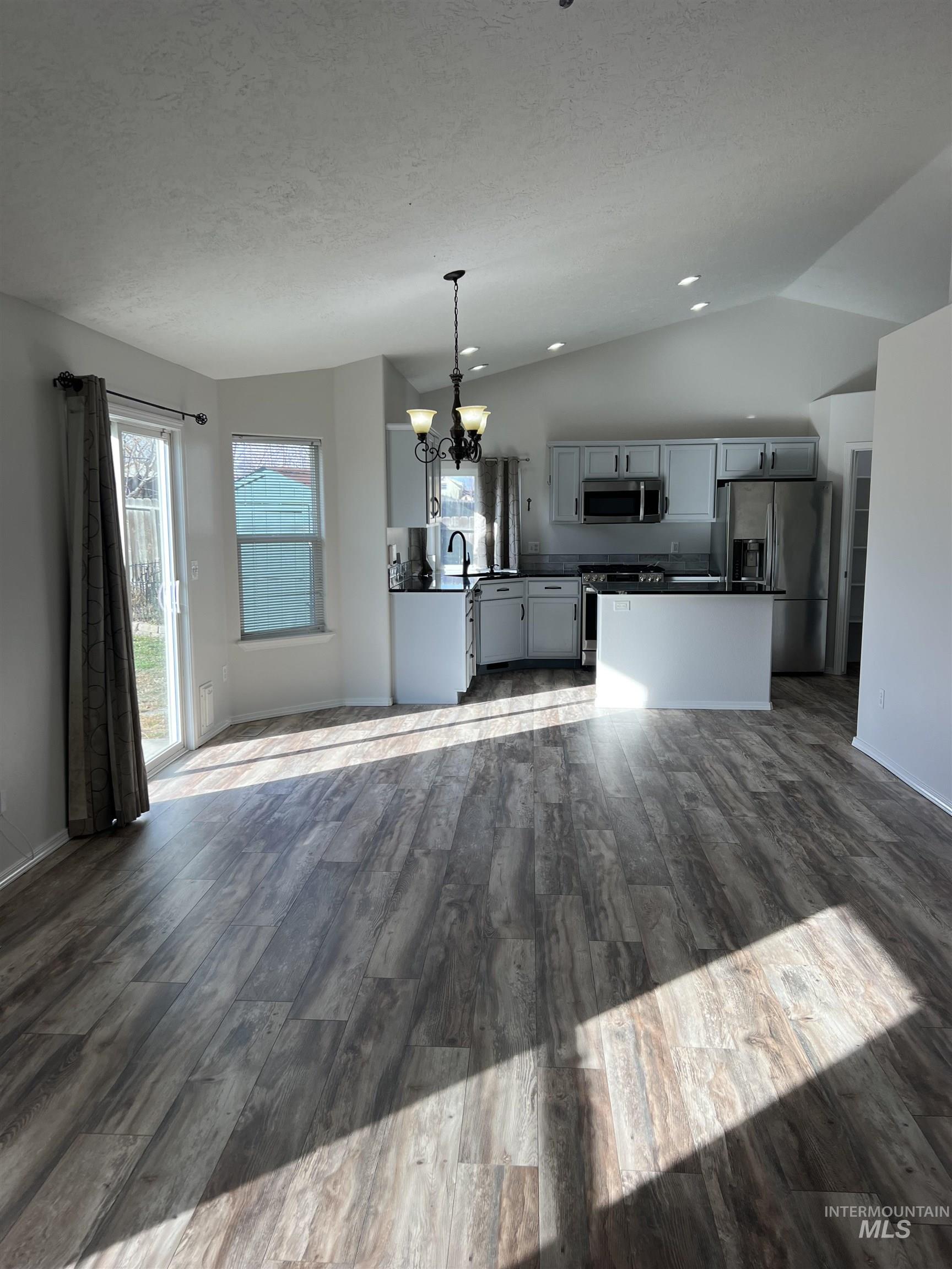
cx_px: 476
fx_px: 953
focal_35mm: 26
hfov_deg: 53.1
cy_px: 634
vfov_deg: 67.3
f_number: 1.5
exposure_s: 1/401
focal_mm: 5.7
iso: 50
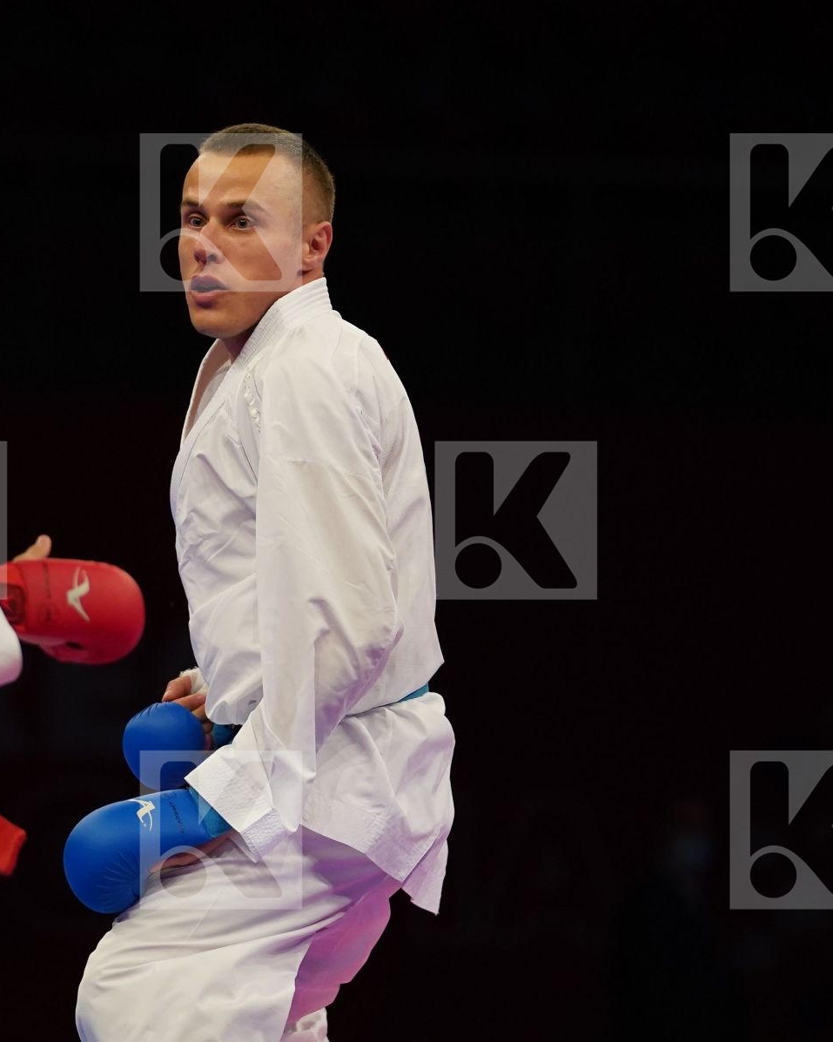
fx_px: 8879
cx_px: 221
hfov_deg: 5.4
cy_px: 521
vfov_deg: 6.7
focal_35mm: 288
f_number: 2.8
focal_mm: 136
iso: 2000
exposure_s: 1/1000
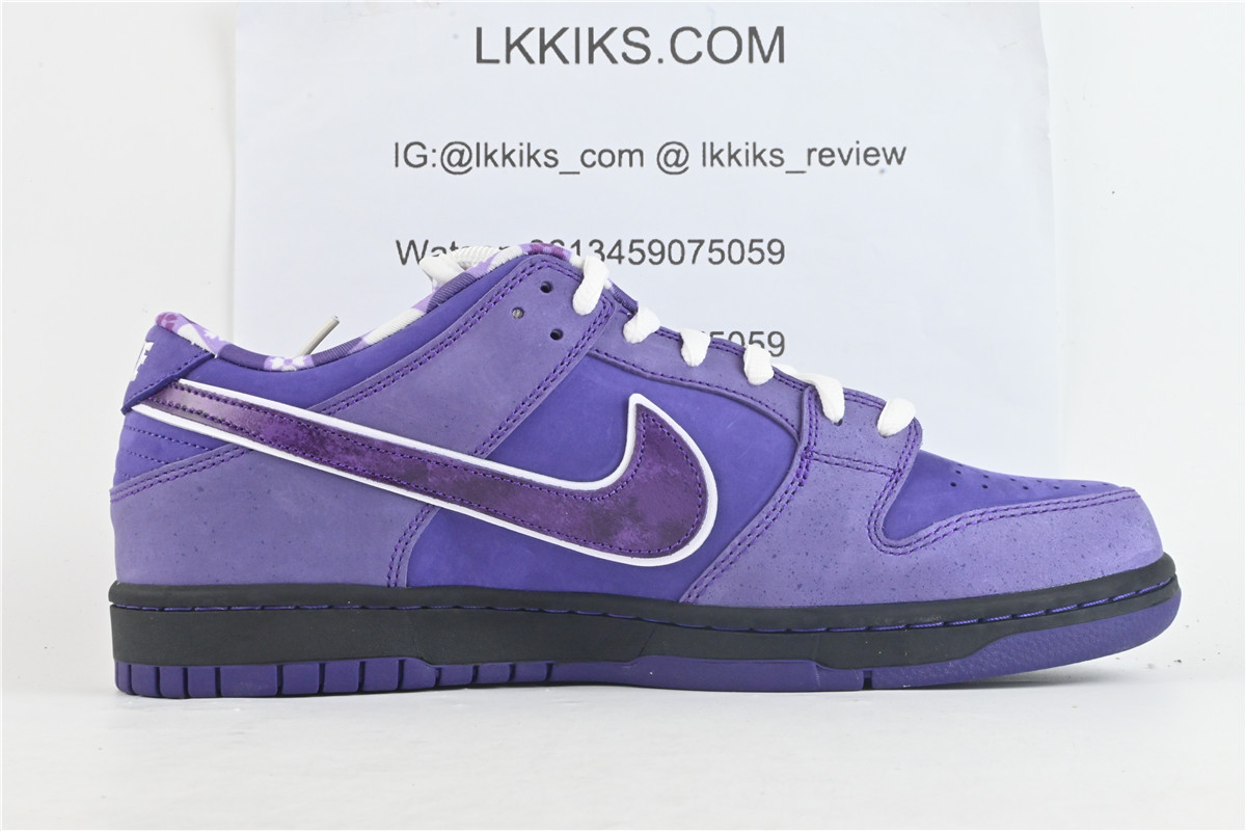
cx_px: 623
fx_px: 1765
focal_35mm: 51
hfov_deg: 38.9
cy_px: 416
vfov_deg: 26.5
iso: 1250
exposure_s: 1/15
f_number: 22
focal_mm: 34
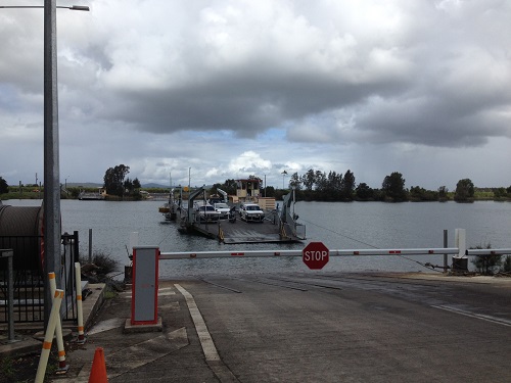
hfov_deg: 52.6
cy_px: 192
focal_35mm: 35
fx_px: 517
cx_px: 256
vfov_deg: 40.7
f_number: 2.4
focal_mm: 4.28
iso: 50
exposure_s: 1/2762
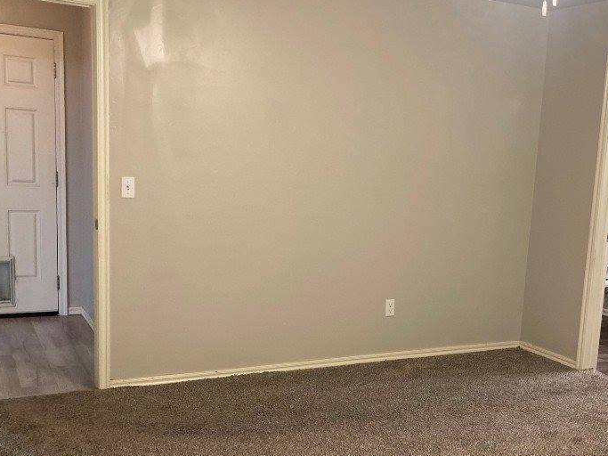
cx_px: 403
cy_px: 269
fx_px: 738
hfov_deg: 44.2
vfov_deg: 34.2
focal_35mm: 42
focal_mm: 3.99
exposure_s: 1/60
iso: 200
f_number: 1.8
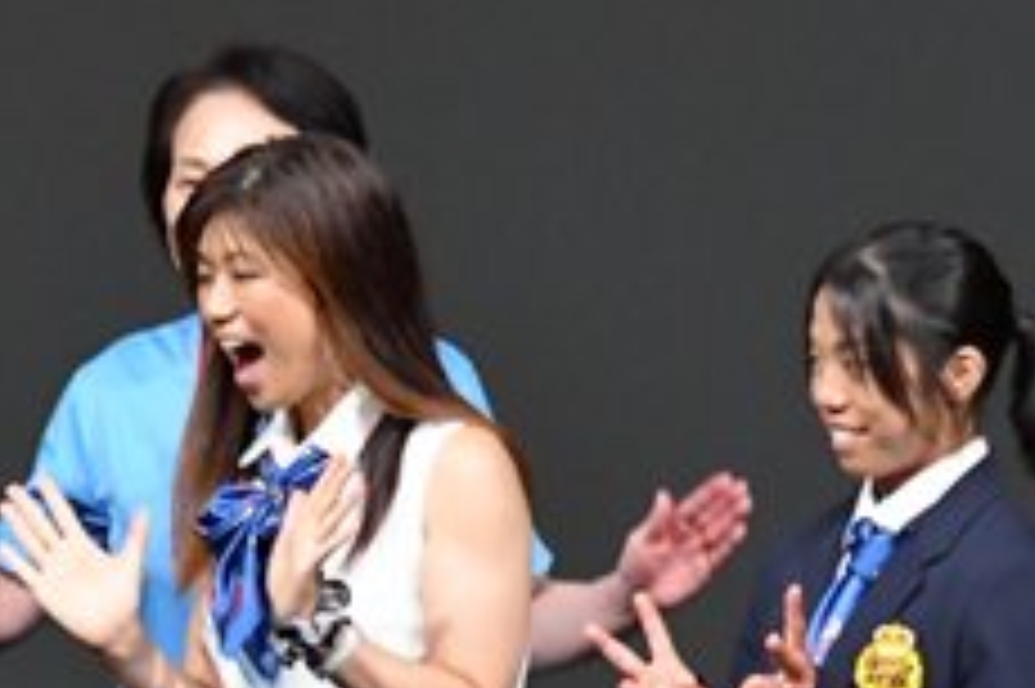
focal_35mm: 909
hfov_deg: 2.3
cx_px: 43
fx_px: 26114
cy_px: 796
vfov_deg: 1.5
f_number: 5.6
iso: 4000
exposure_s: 1/400
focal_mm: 180
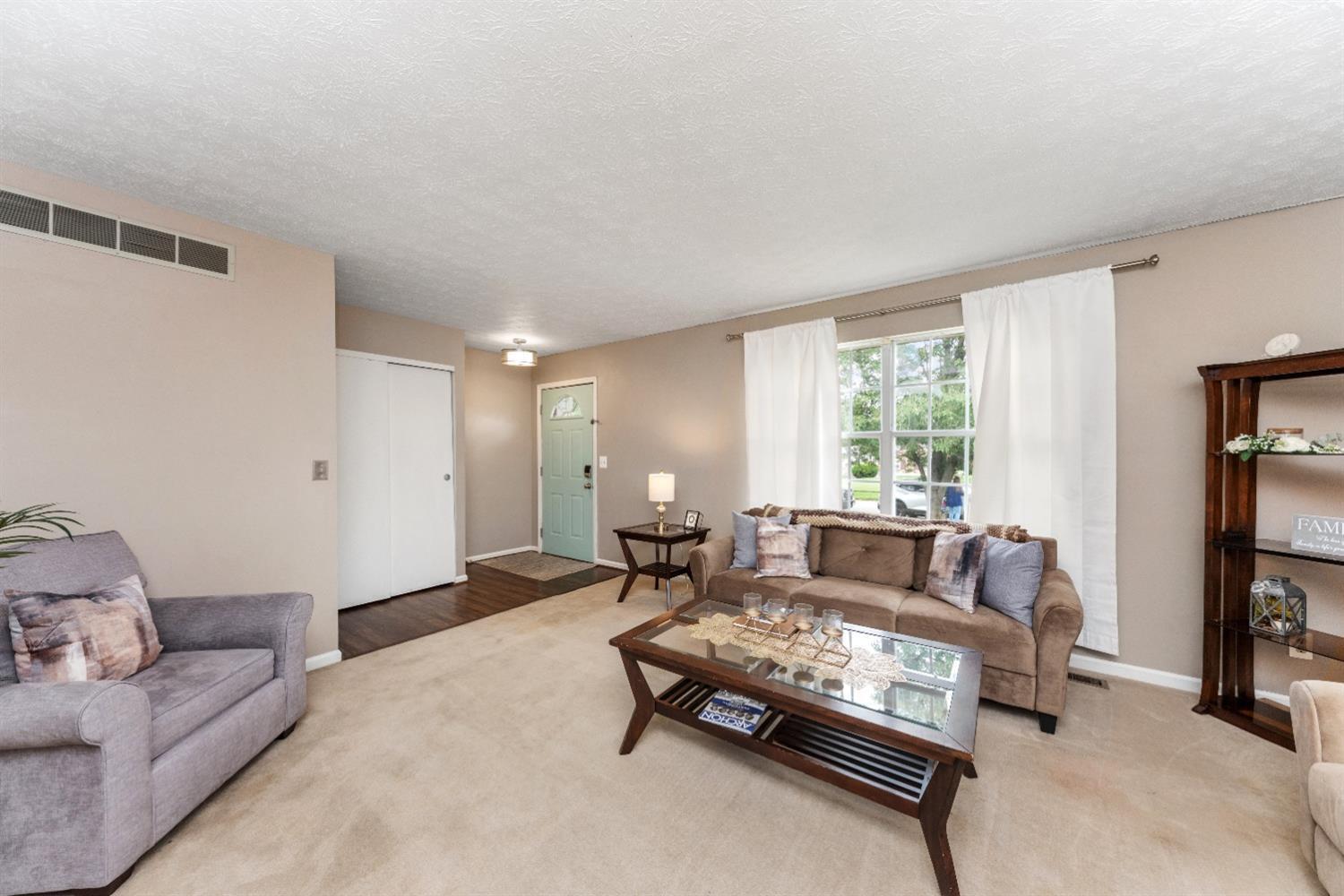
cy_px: 448
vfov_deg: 90.0
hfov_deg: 112.6
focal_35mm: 12
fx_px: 448
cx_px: 672
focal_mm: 12
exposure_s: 1/100
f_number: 5
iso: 640
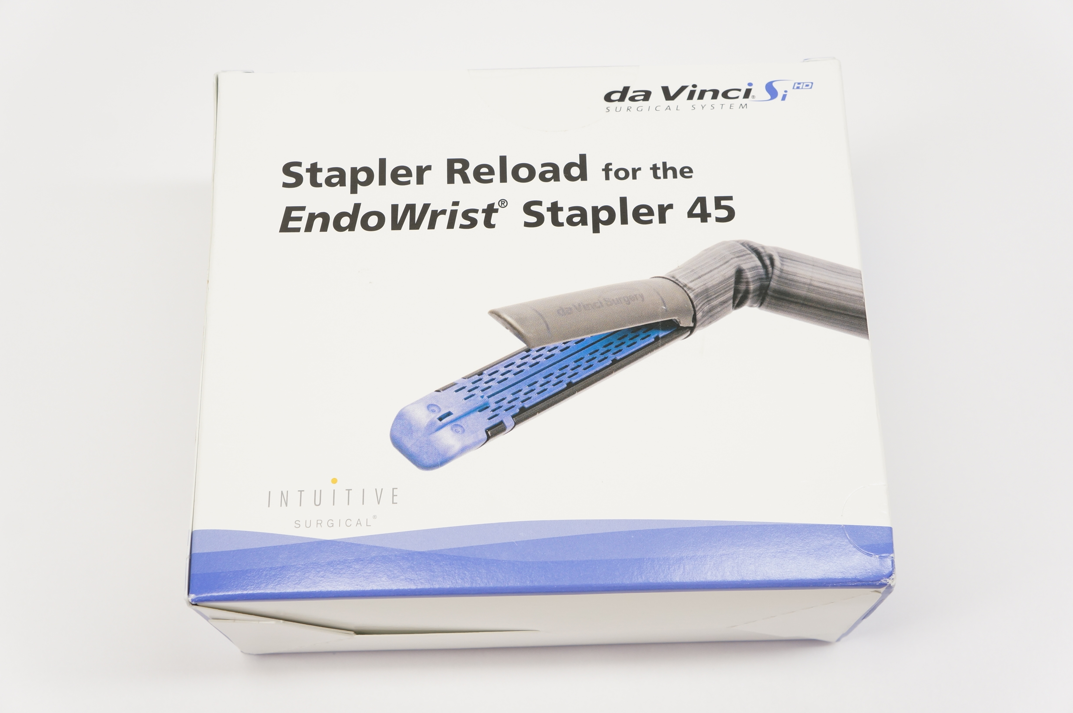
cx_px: 536
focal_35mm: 46
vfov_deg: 28.9
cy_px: 356
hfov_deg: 42.4
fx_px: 1384
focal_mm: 31
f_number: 6.3
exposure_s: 1/60
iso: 400
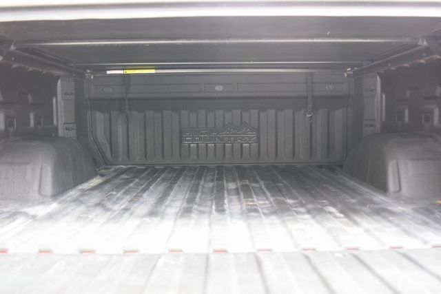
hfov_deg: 53.1
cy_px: 147
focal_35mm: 36
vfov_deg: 36.9
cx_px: 220
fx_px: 441
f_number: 2.8
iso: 1600
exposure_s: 1/5
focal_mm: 24
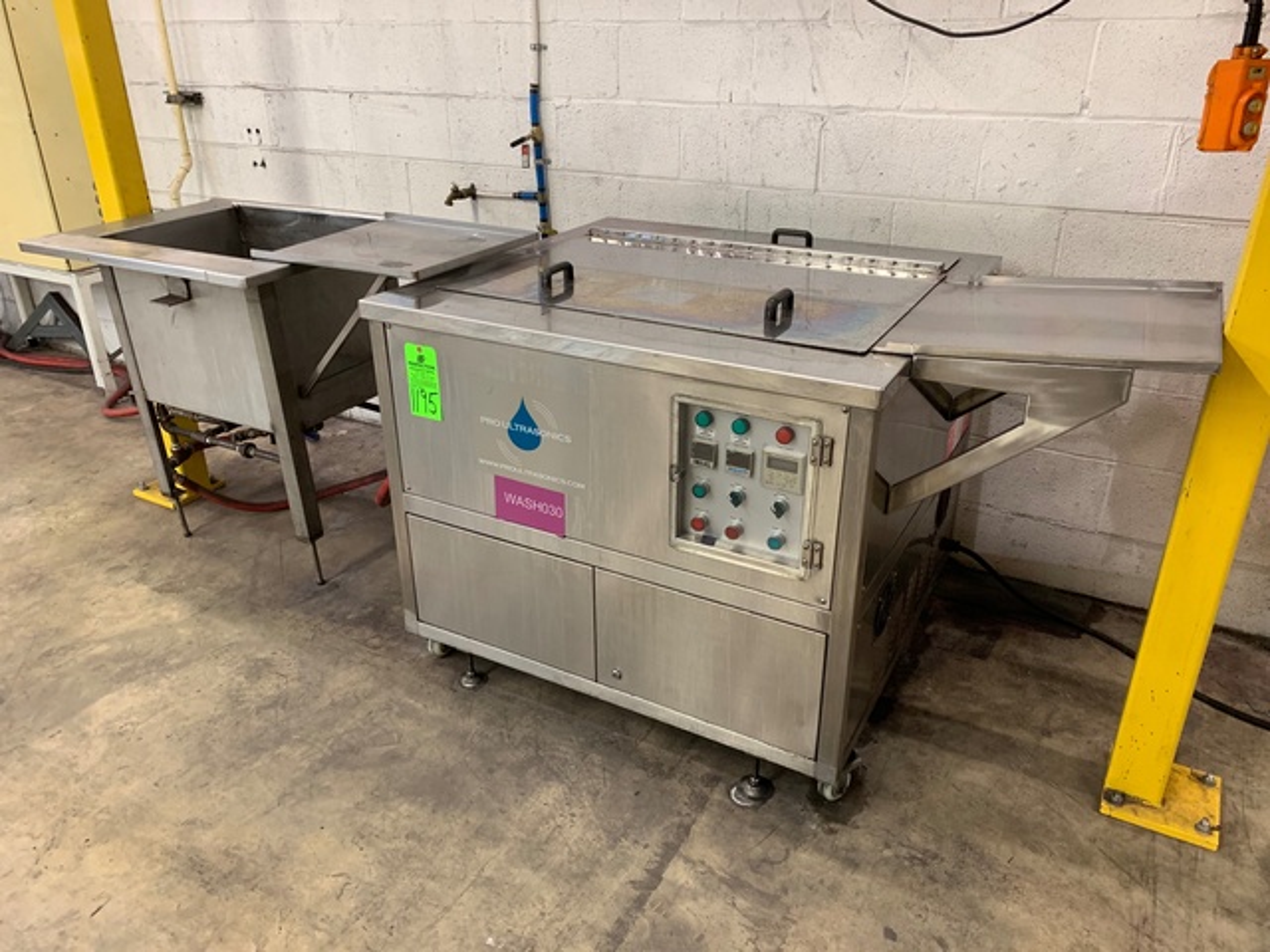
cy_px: 476
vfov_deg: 53.1
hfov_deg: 67.3
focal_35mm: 26
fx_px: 954
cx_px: 635
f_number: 1.8
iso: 160
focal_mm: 4.25
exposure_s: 1/60
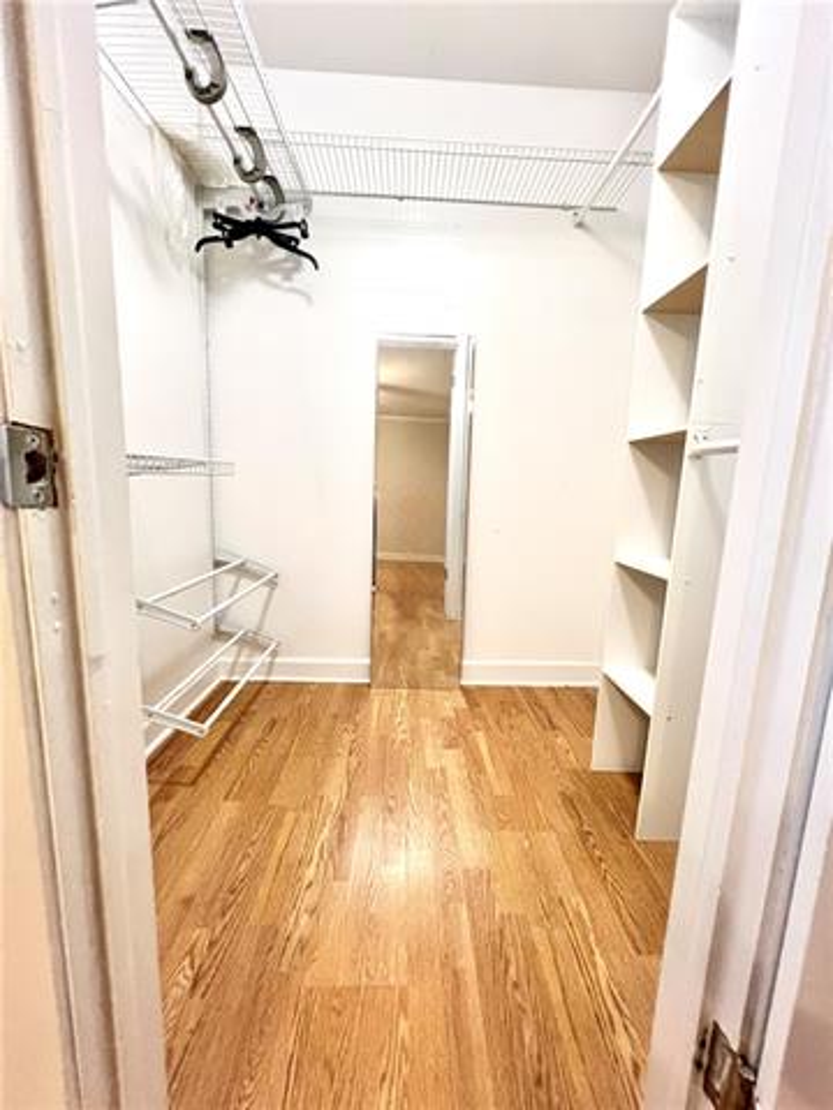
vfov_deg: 106.2
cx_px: 416
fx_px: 417
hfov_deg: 89.9
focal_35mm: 13
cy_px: 555
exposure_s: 1/60
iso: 320
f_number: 1.8
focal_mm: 1.57
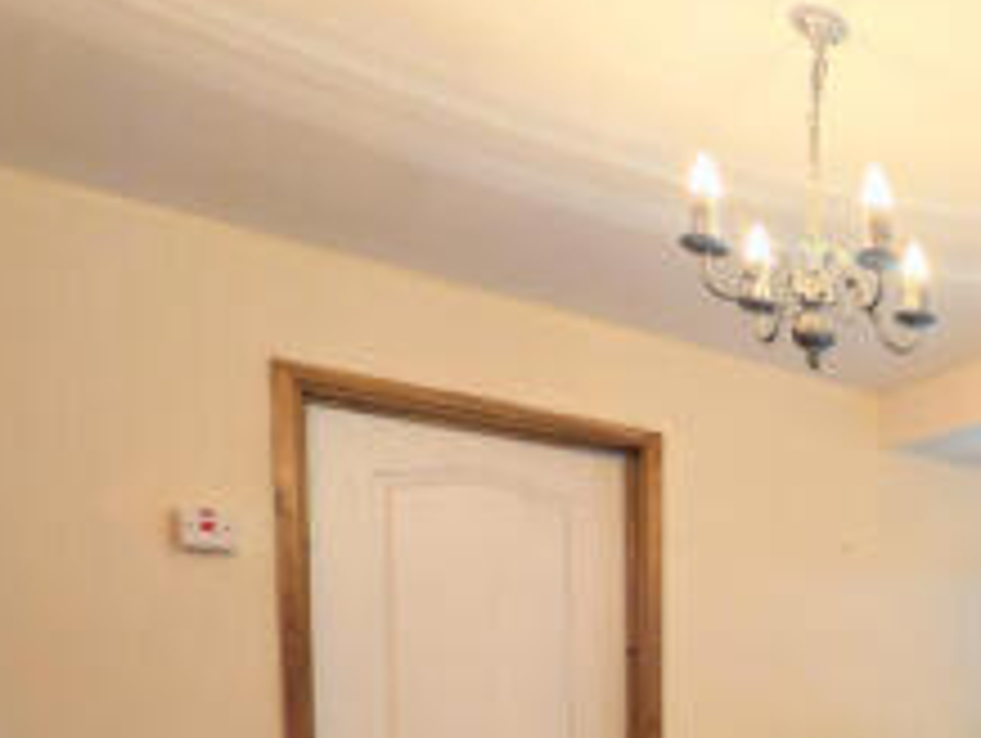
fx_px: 908
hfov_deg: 41.6
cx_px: 1138
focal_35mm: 32
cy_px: 749
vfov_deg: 38.8
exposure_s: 1/55
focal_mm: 2.23
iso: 51
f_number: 1.95
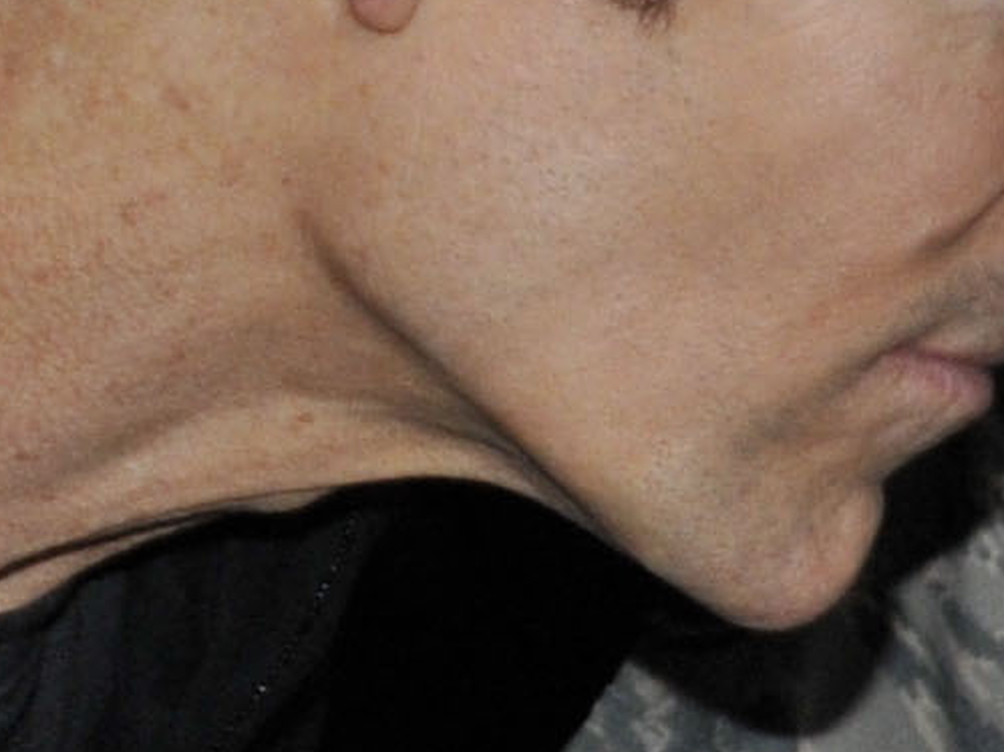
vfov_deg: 4.1
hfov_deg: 5.3
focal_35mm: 359
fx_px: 10414
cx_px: 2809
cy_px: 1033
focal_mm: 29
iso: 640
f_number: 7.1
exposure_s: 1/80
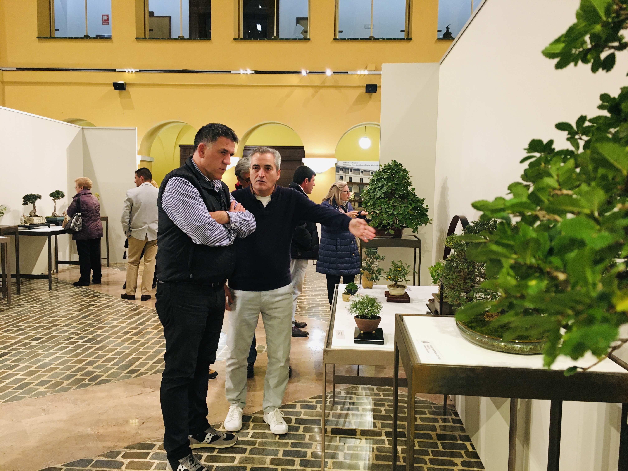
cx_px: 314
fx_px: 526
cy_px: 236
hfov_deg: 61.7
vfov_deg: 48.2
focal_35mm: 29
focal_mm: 4.15
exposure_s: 1/33
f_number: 2.2
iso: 160
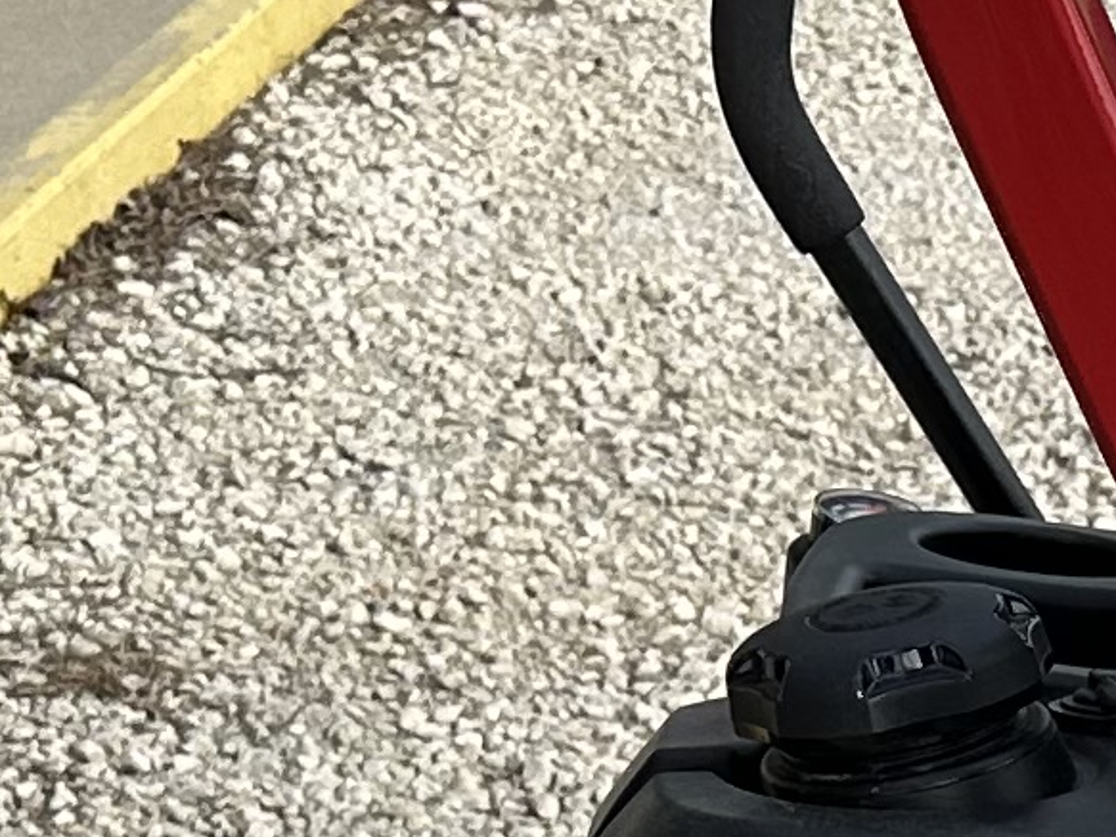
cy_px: 1663
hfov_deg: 11.4
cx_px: 1652
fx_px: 5351
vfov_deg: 8.5
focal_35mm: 166
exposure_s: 1/2203
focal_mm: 6.86
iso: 80
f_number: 1.78
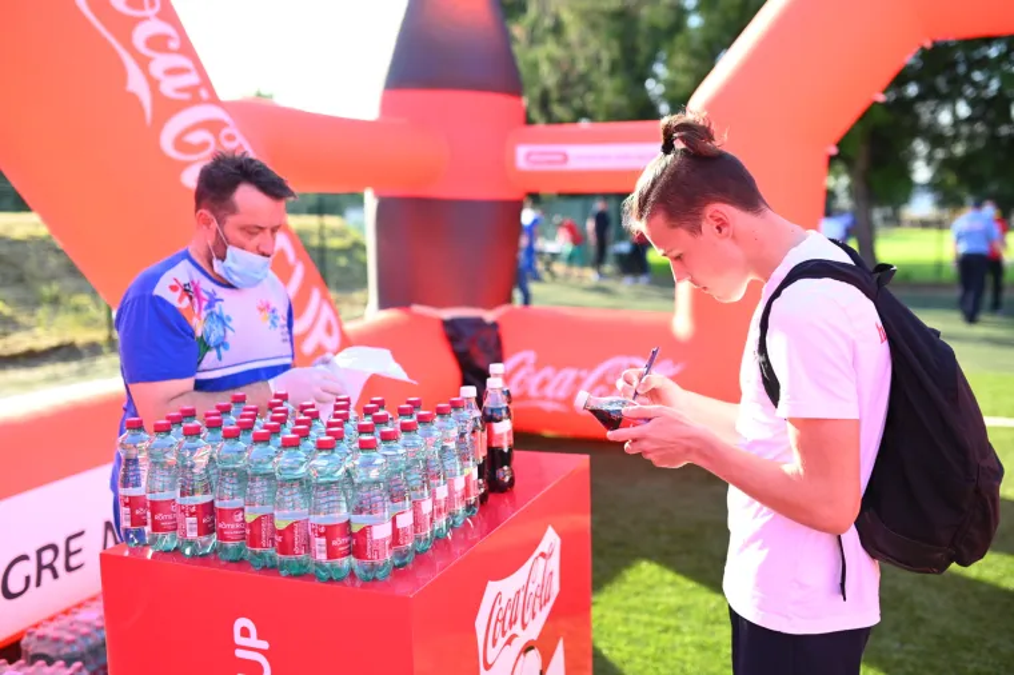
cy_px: 338
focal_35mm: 35
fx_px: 985
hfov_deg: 54.5
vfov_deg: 37.8
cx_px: 507
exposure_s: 1/640
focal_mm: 35
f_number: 2.2
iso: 160
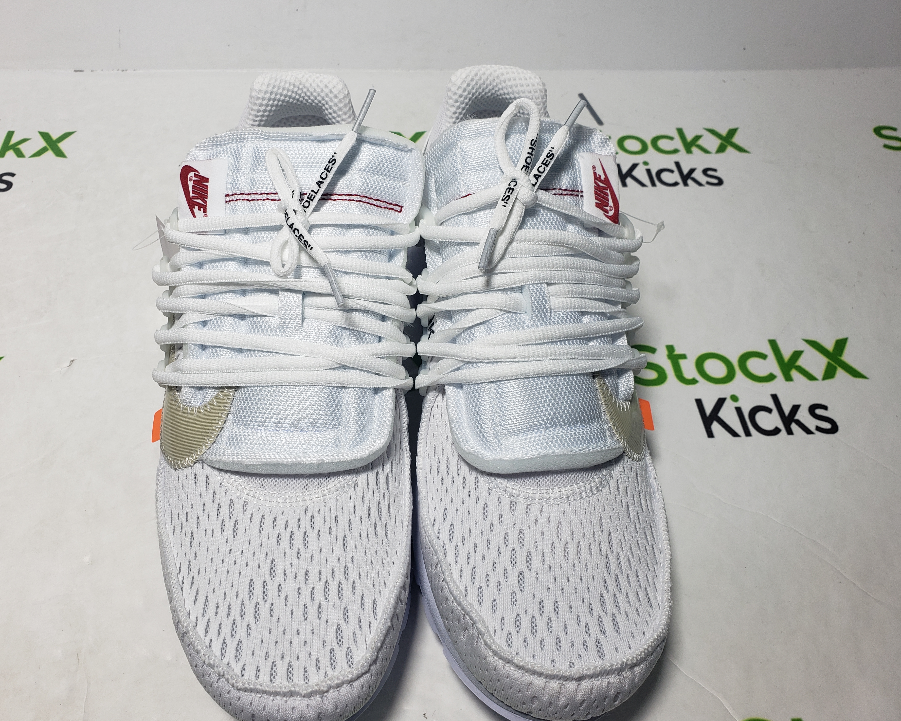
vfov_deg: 51.5
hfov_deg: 62.1
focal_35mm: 28
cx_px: 413
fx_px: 747
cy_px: 367
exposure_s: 1/281
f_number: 2.4
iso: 50
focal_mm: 4.3
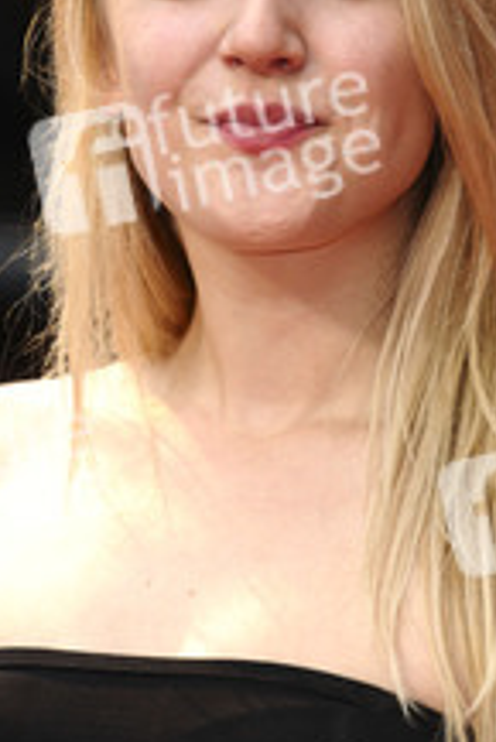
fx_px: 9984
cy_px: 325
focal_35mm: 484
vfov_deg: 4.3
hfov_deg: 2.8
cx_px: 306
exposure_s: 1/200
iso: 640
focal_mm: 175
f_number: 4
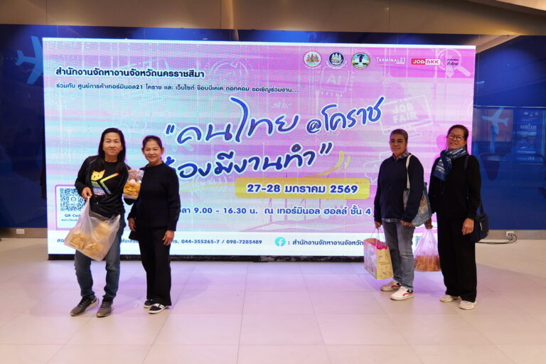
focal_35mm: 30
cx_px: 273
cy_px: 182
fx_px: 455
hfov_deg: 61.9
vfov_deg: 43.6
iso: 6400
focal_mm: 30
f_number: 4.2
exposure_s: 1/320
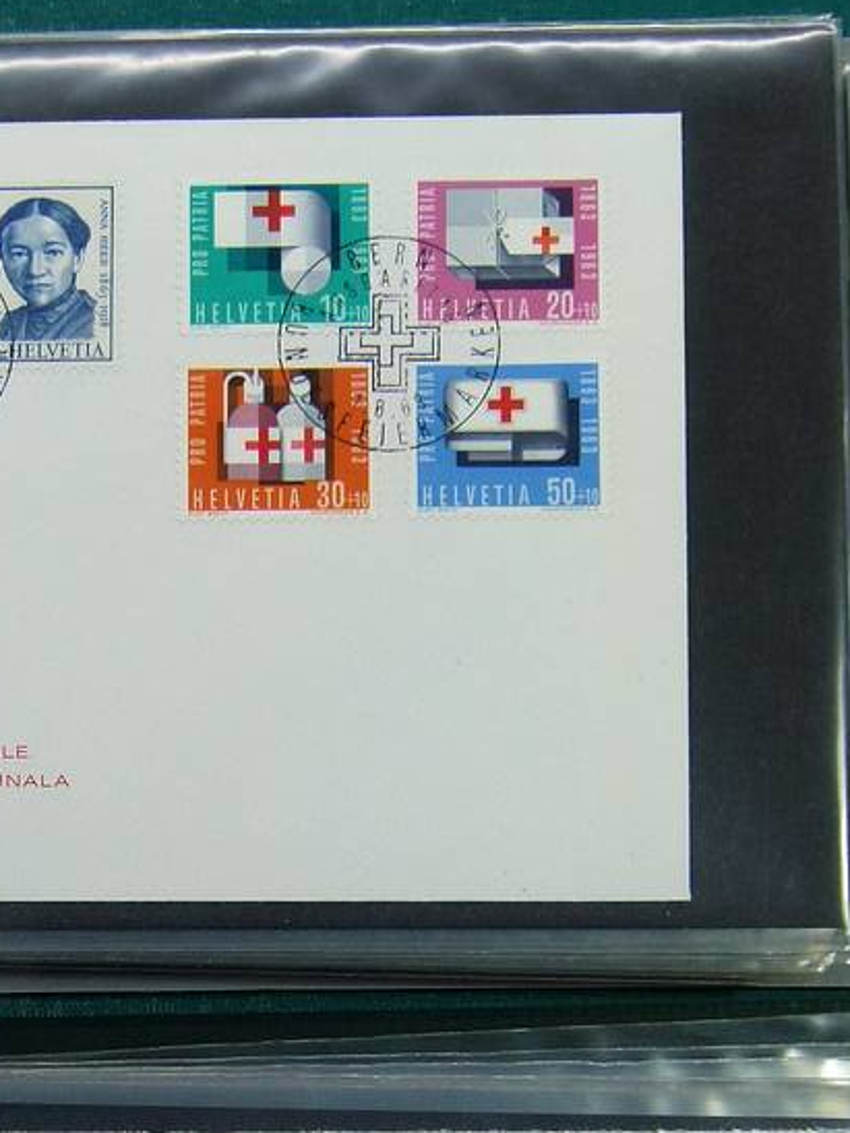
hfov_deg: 20.6
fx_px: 2325
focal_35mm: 71
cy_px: 1034
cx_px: 209
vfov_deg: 26.4
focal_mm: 6.8
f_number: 4
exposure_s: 1/100
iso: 100
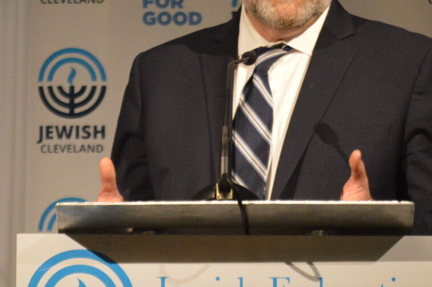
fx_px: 3765
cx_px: 262
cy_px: 78
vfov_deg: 4.4
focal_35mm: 314
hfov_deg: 6.6
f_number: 4.5
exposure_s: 1/125
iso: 3200
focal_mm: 90
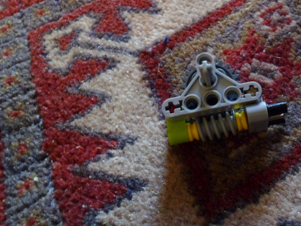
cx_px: 248
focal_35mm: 60
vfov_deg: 24.2
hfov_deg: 31.2
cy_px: 57
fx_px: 522
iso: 400
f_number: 3.5
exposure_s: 1/4
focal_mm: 6.1
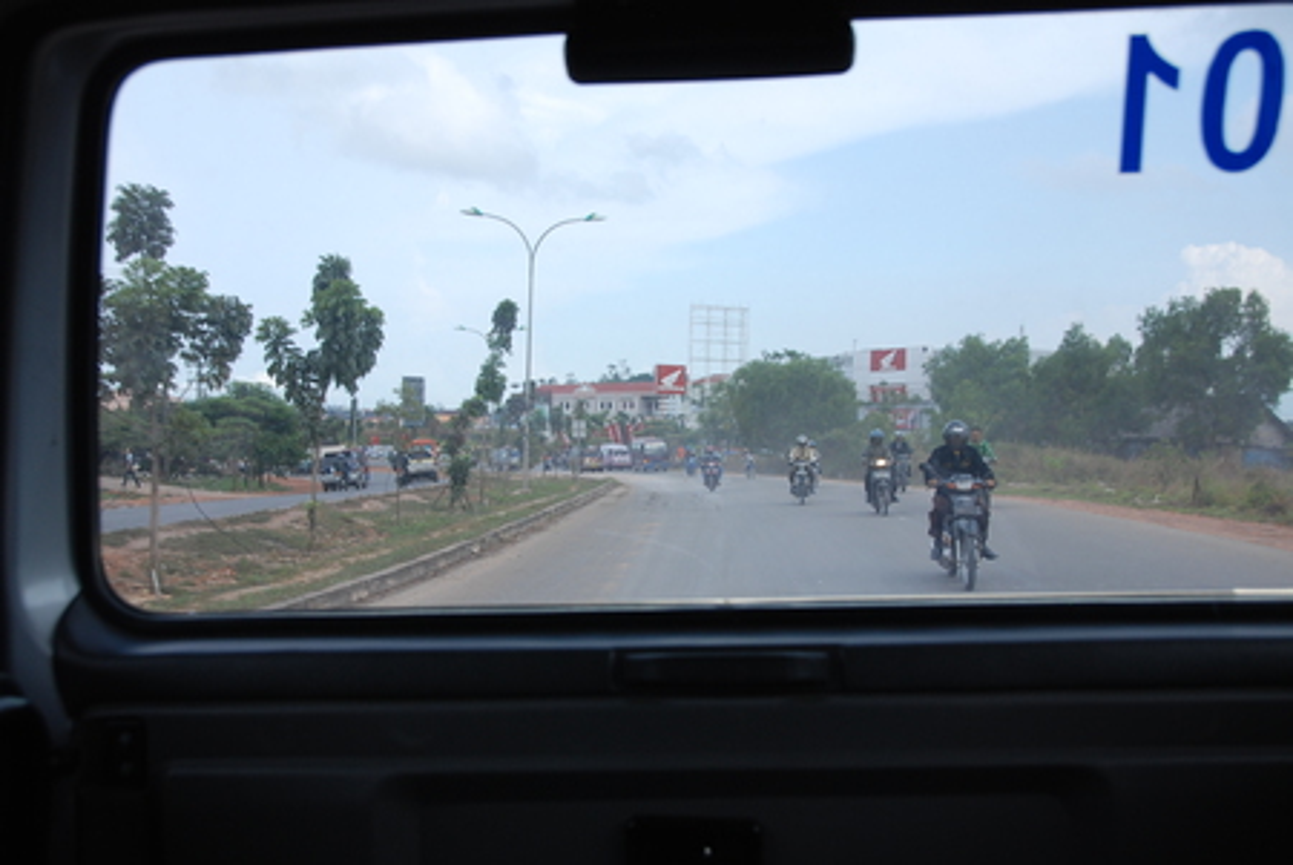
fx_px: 1294
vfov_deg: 37.0
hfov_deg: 53.1
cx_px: 646
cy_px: 432
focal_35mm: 36
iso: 200
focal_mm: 24
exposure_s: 1/100
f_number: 5
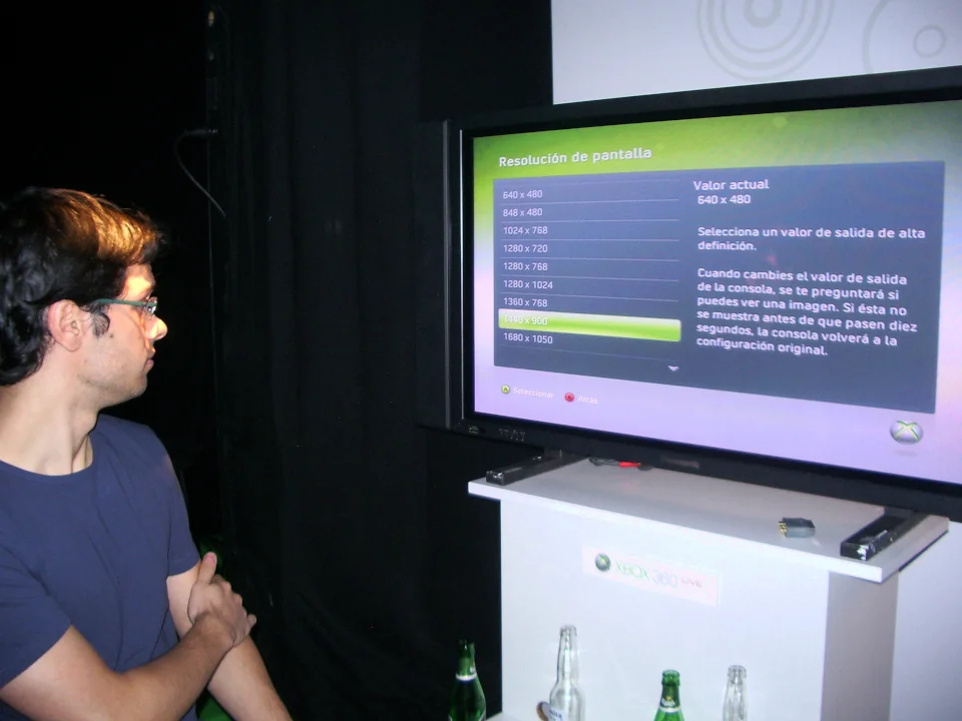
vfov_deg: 40.7
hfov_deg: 52.6
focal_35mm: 35
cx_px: 481
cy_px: 360
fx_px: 973
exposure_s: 1/40
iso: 100
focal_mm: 5.8
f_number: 2.6
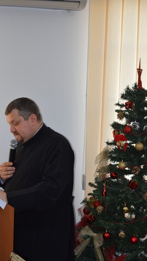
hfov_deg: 13.8
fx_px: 607
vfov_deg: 24.3
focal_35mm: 88
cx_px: 64
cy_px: 132
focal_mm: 55
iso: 900
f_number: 5.6
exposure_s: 1/60
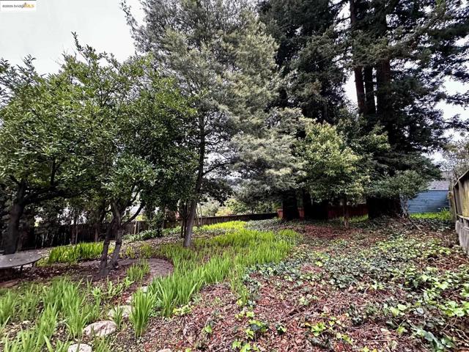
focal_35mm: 14
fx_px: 190
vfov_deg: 85.7
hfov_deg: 102.1
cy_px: 176
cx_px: 234
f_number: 2.2
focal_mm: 2.22
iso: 640
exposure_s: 1/60
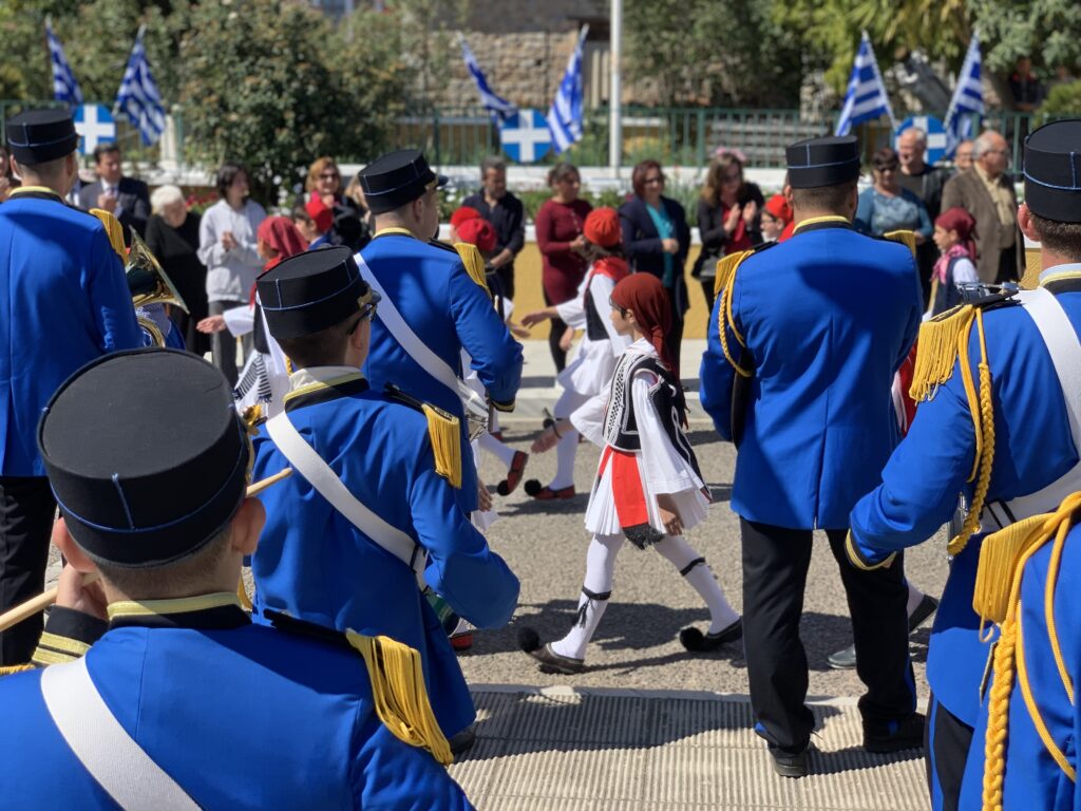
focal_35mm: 52
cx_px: 540
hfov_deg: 36.8
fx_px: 1624
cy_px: 406
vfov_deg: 28.0
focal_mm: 6
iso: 16
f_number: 2.4
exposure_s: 1/905
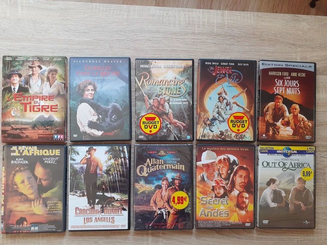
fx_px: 255
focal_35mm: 27
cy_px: 122
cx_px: 164
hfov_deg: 65.3
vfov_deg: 51.4
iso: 50
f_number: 1.9
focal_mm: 3.6
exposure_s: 1/100
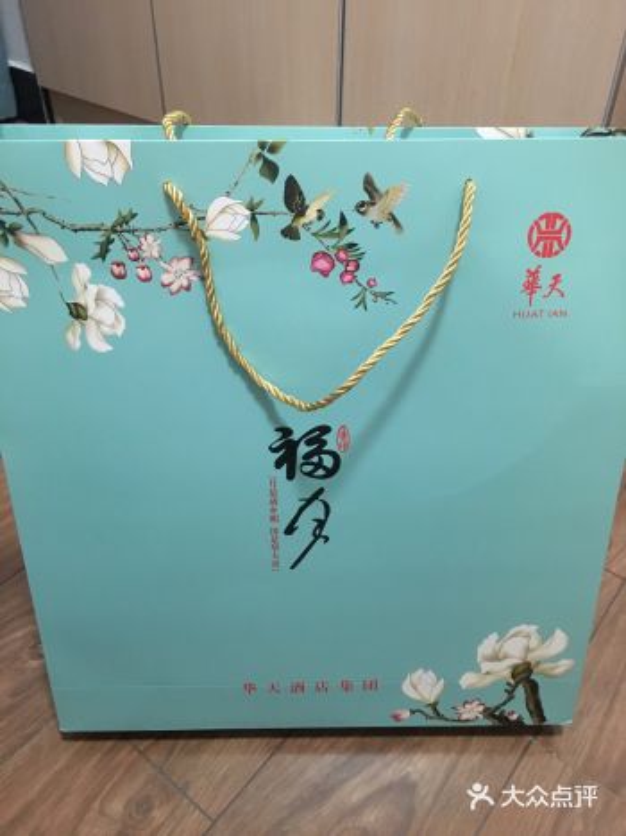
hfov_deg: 48.2
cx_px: 313
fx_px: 700
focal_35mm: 29
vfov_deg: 61.7
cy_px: 418
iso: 400
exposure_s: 1/17
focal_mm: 4.15
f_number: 2.2
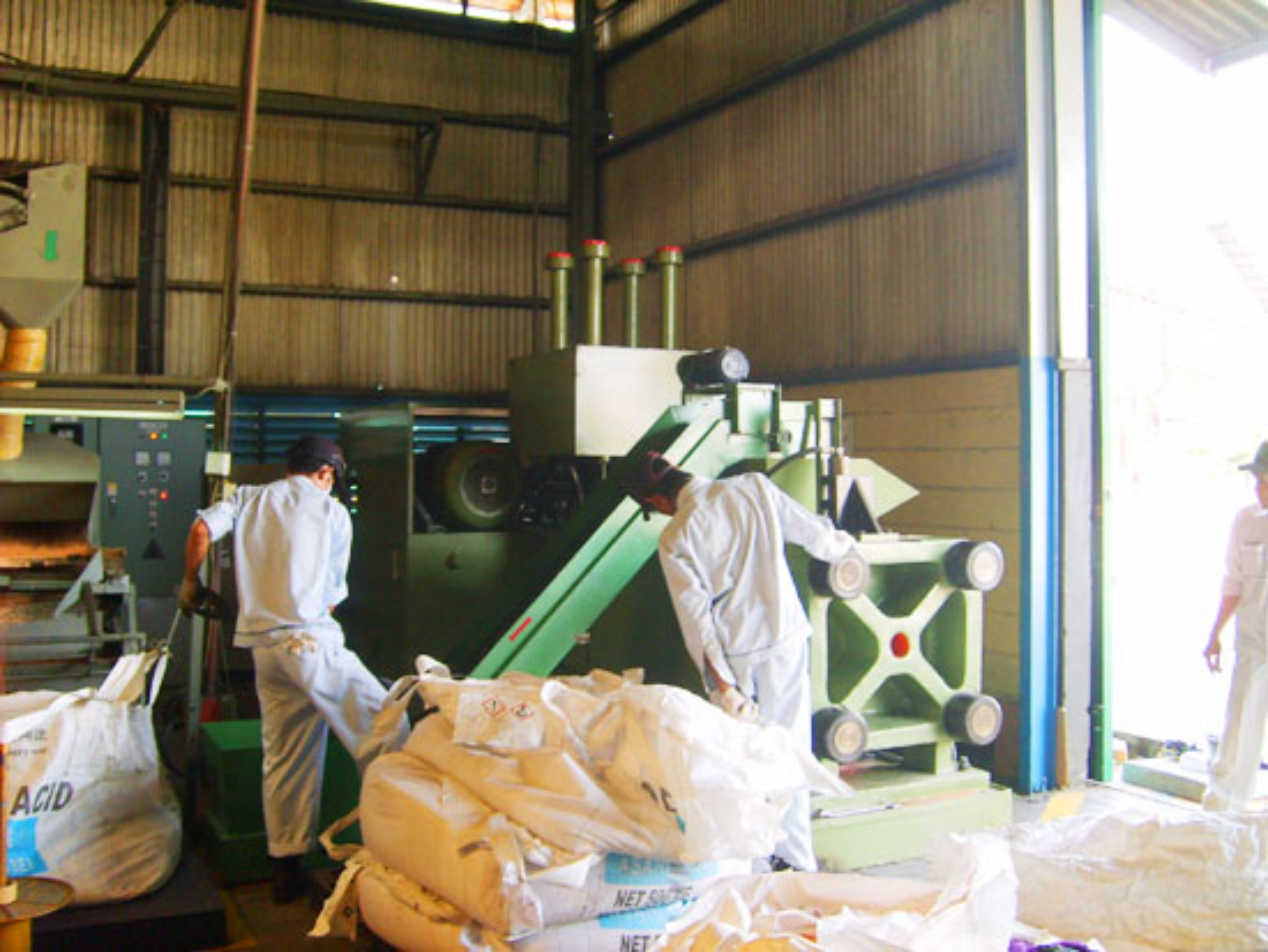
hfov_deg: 52.6
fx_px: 1283
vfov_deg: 40.7
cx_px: 634
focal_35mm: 35
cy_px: 476
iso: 88
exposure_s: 1/30
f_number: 2.8
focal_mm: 5.8
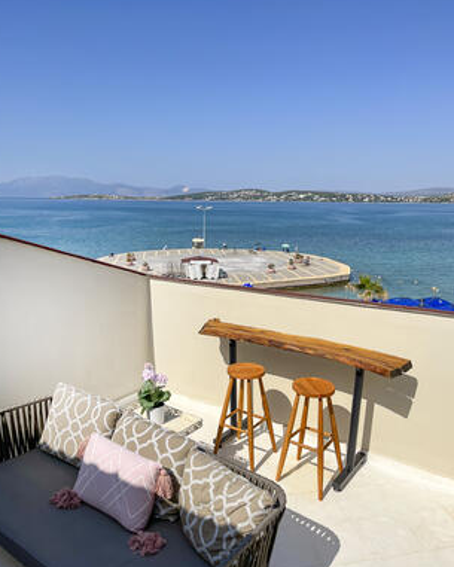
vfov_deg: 62.2
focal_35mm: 28
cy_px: 290
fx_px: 470
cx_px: 224
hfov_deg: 51.5
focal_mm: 5.1
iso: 50
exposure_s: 1/7400
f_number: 1.6
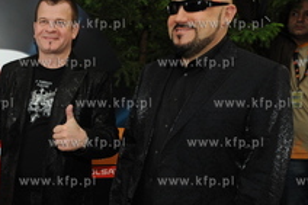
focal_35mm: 49
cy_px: 122
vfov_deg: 27.4
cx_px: 26
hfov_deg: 37.5
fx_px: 419
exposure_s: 1/125
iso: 800
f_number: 5.6
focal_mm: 26
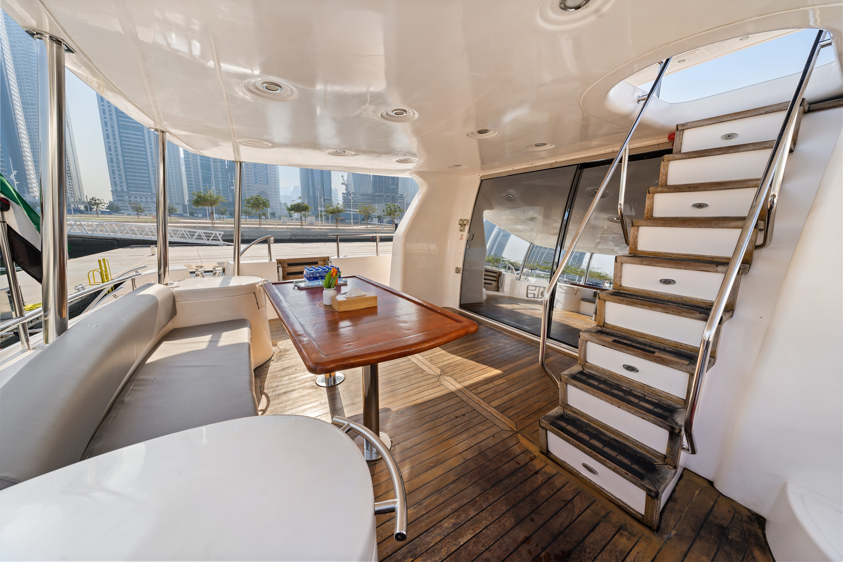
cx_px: 422
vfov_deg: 90.0
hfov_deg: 112.6
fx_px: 281
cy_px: 281
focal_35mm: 12
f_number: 8
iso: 250
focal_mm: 12
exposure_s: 1/100
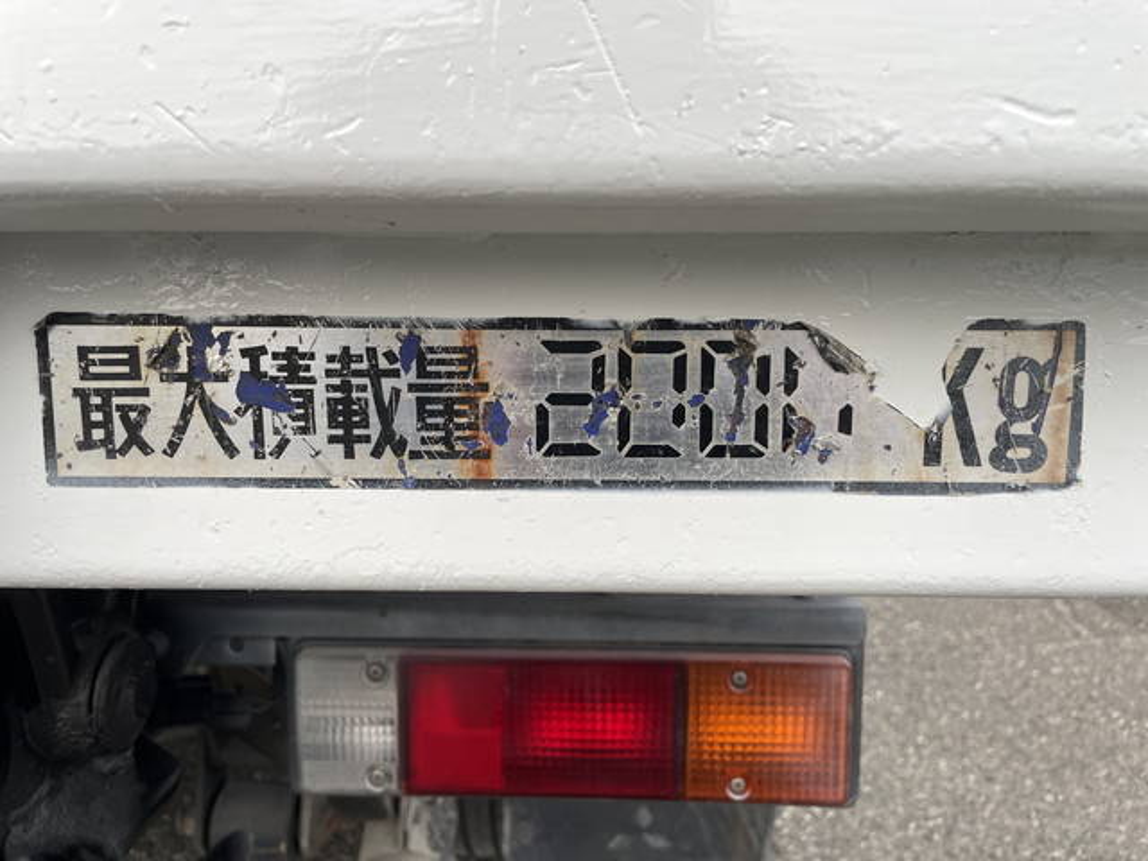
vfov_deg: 53.1
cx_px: 574
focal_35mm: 26
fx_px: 862
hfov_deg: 67.3
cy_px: 430
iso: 50
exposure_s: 1/121
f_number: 1.6
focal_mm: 4.2
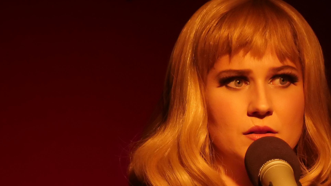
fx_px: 3072
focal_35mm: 350
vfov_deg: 3.5
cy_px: 209
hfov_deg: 6.2
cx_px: 247
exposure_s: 1/100
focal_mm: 60
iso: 1250
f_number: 4
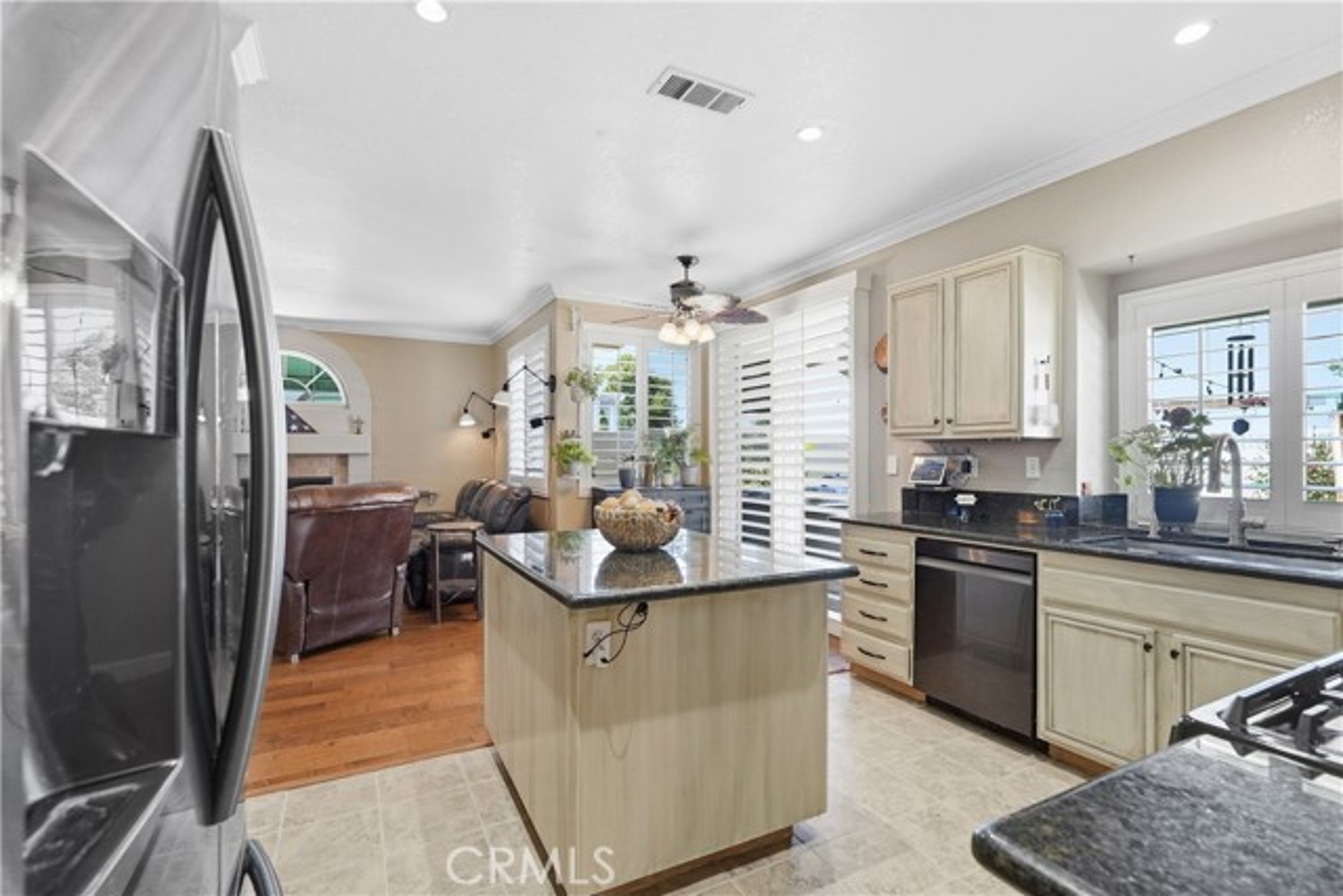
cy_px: 448
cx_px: 672
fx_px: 597
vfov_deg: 73.8
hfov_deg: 96.7
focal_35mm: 16
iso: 1000
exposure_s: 1/15
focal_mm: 16
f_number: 5
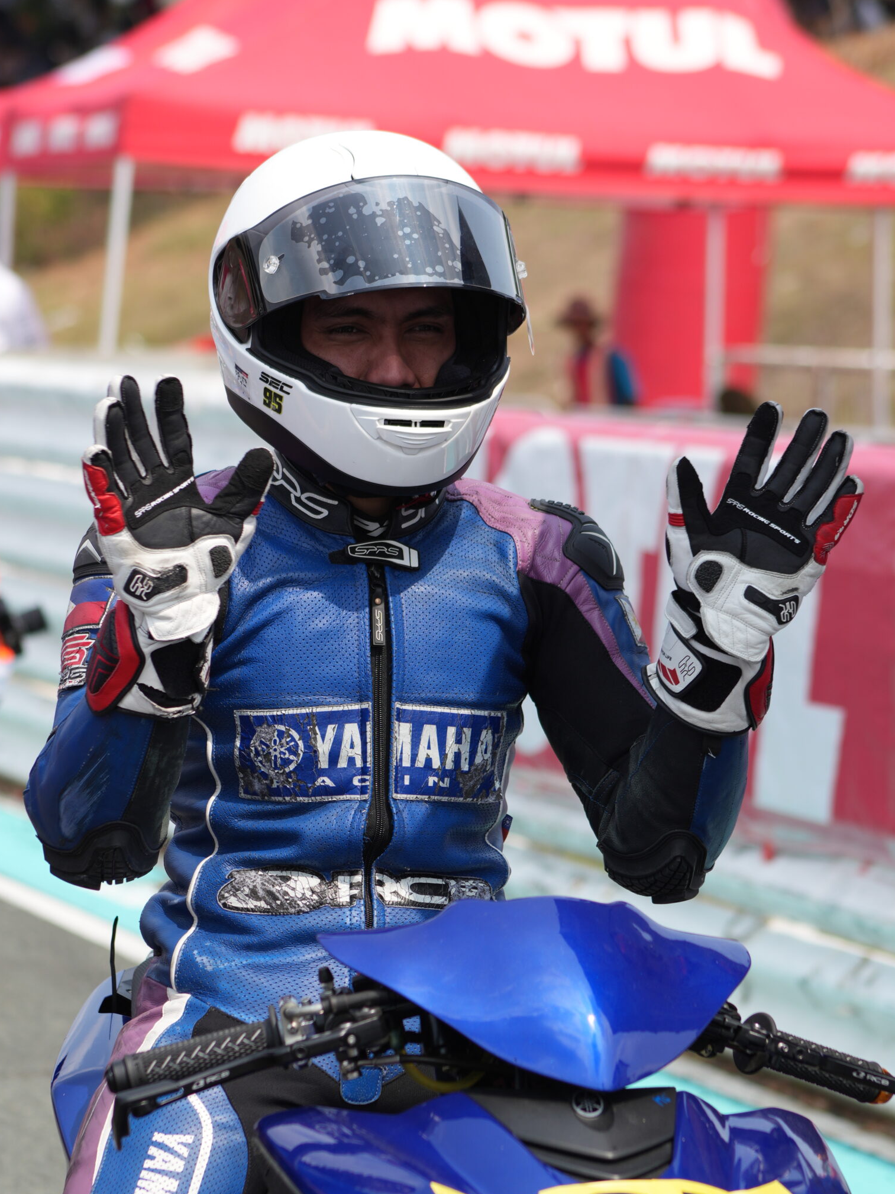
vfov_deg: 10.8
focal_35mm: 183
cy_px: 676
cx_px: 403
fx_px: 6310
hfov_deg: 8.1
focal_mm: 100
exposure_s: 1/500
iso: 100
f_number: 5
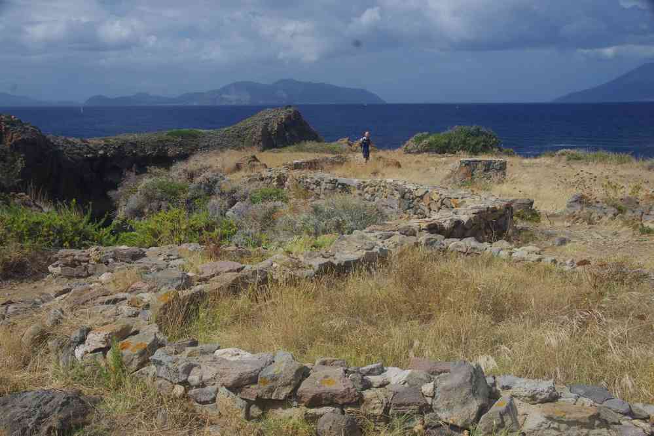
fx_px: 733
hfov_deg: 48.1
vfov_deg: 33.1
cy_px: 218
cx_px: 327
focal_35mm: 40
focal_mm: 26.9
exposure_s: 1/125
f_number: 11
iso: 200
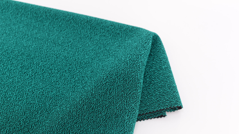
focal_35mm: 53
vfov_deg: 22.6
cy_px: 80
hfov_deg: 39.2
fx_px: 336
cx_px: 121
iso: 100
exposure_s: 1/60
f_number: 4
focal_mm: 50
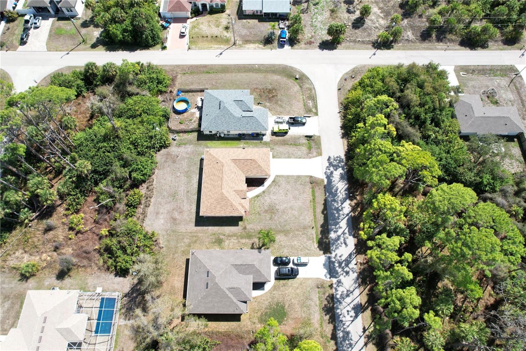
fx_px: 321
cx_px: 263
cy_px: 176
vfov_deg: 57.2
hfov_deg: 78.6
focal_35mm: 22
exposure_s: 1/1250
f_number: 2.8
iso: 110
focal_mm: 8.38
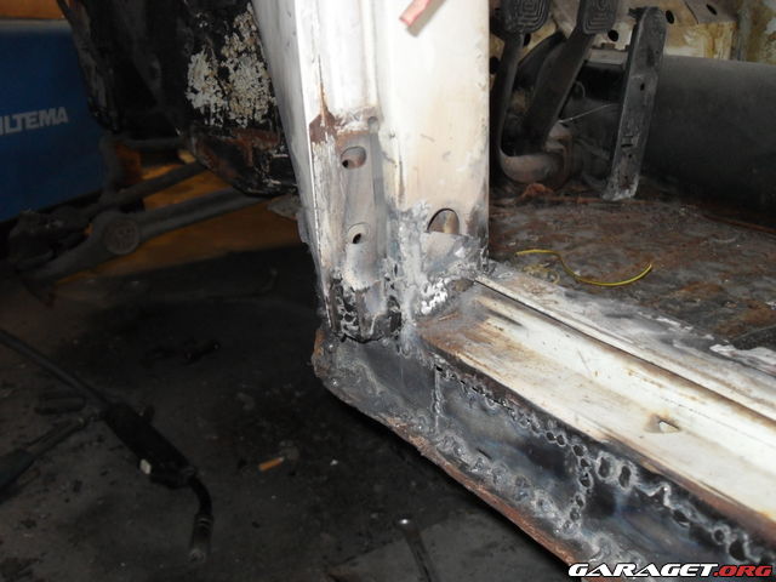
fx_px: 785
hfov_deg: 52.6
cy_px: 291
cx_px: 388
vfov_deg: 40.7
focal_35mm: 35
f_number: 2.8
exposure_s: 1/45
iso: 200
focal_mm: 6.2
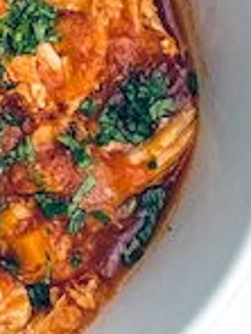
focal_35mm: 117
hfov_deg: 12.2
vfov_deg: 16.8
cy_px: 91
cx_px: -86
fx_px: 1131
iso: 320
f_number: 1.8
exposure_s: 1/60
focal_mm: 4.25
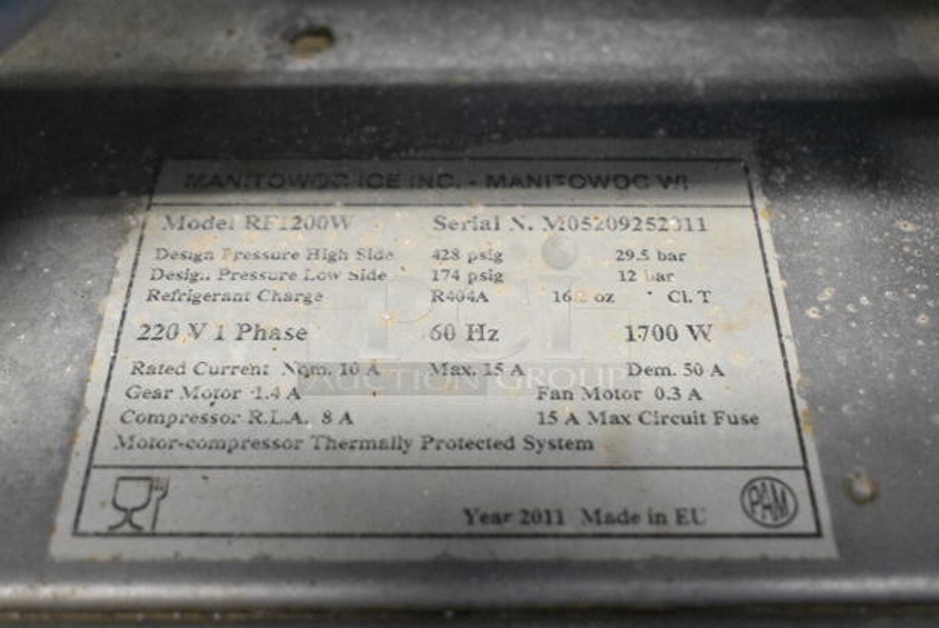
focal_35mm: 45
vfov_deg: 29.9
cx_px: 470
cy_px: 314
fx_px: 1175
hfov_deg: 43.6
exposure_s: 1/100
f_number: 5
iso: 6400
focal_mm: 30
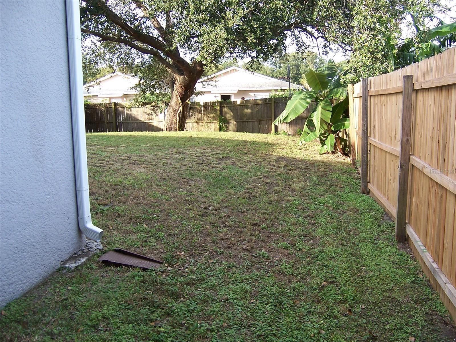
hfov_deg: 55.4
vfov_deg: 42.9
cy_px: 171
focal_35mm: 33
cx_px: 228
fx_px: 435
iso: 80
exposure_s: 1/90
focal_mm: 5.5
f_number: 3.4
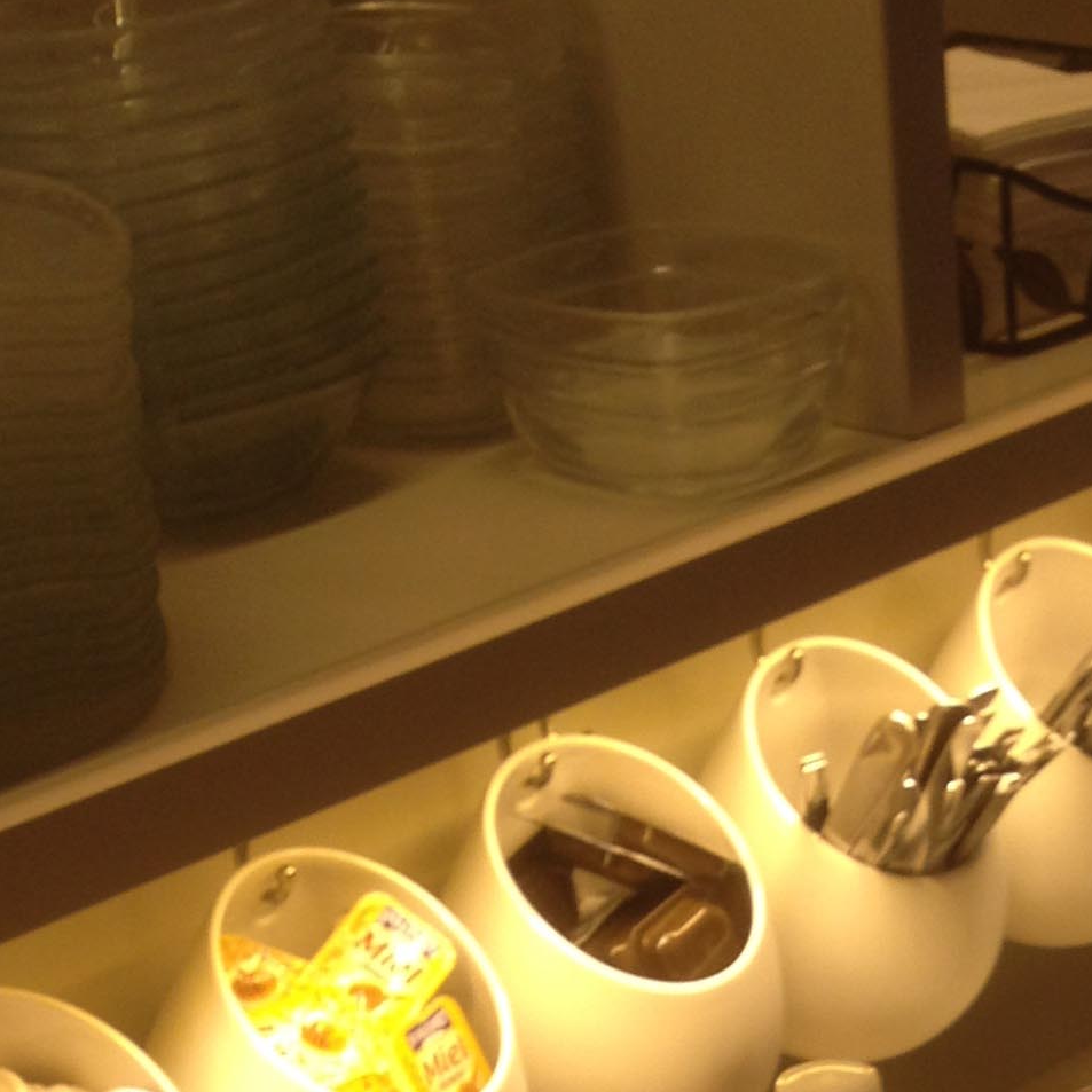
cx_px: 1199
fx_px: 3783
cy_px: 1716
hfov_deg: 16.0
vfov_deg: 15.0
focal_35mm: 106
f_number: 2.4
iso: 64
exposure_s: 1/20
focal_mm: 4.28
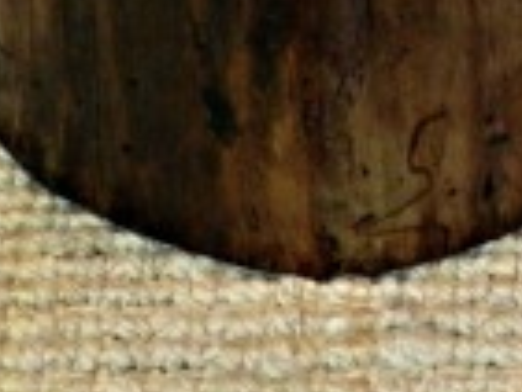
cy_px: -287
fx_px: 2837
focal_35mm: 188
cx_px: 348
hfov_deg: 10.5
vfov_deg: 7.7
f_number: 4
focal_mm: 6.7
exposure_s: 1/6
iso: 400
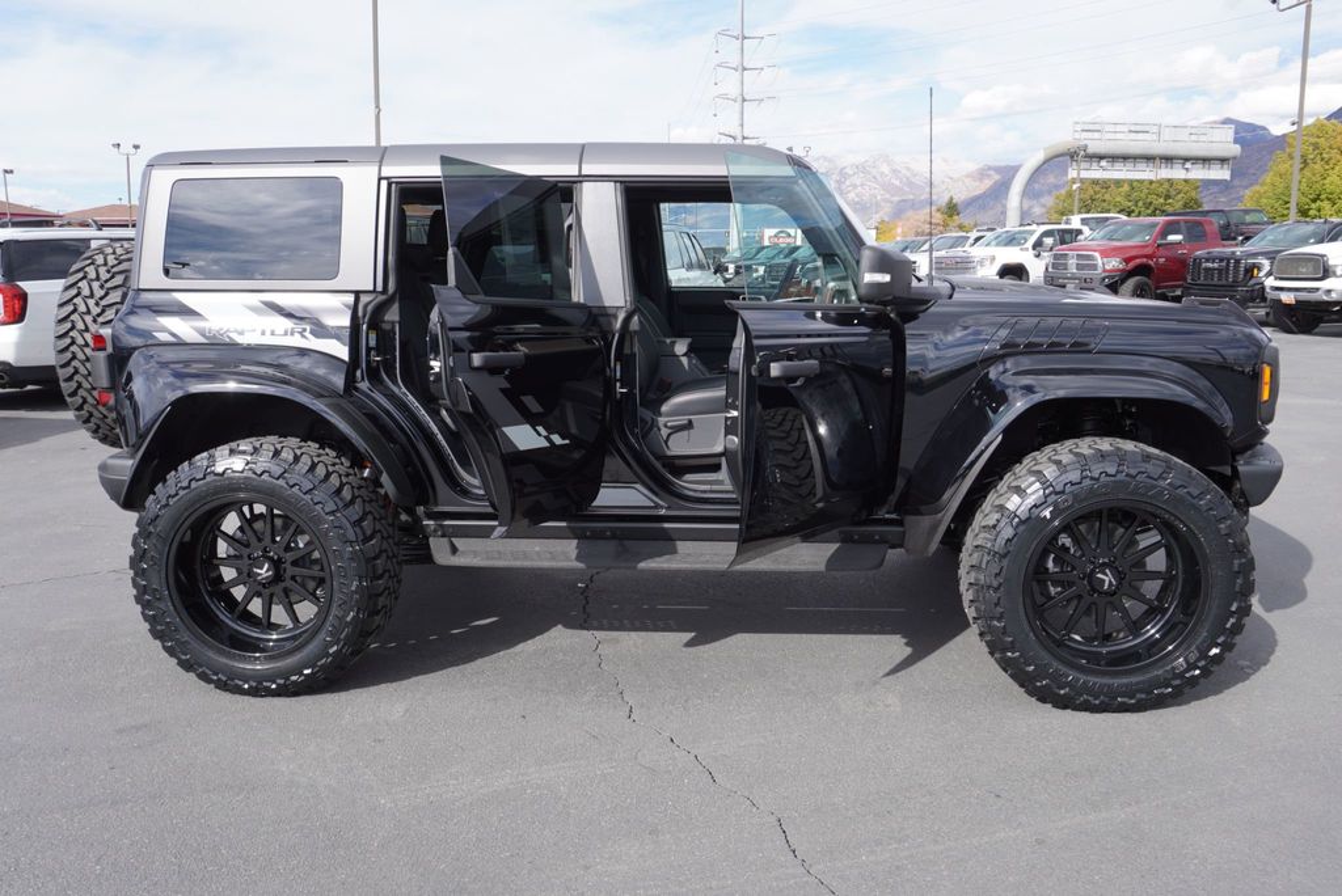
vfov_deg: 43.7
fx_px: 1119
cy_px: 448
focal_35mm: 30
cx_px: 671
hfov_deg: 61.9
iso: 100
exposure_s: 1/200
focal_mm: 20
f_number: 6.3
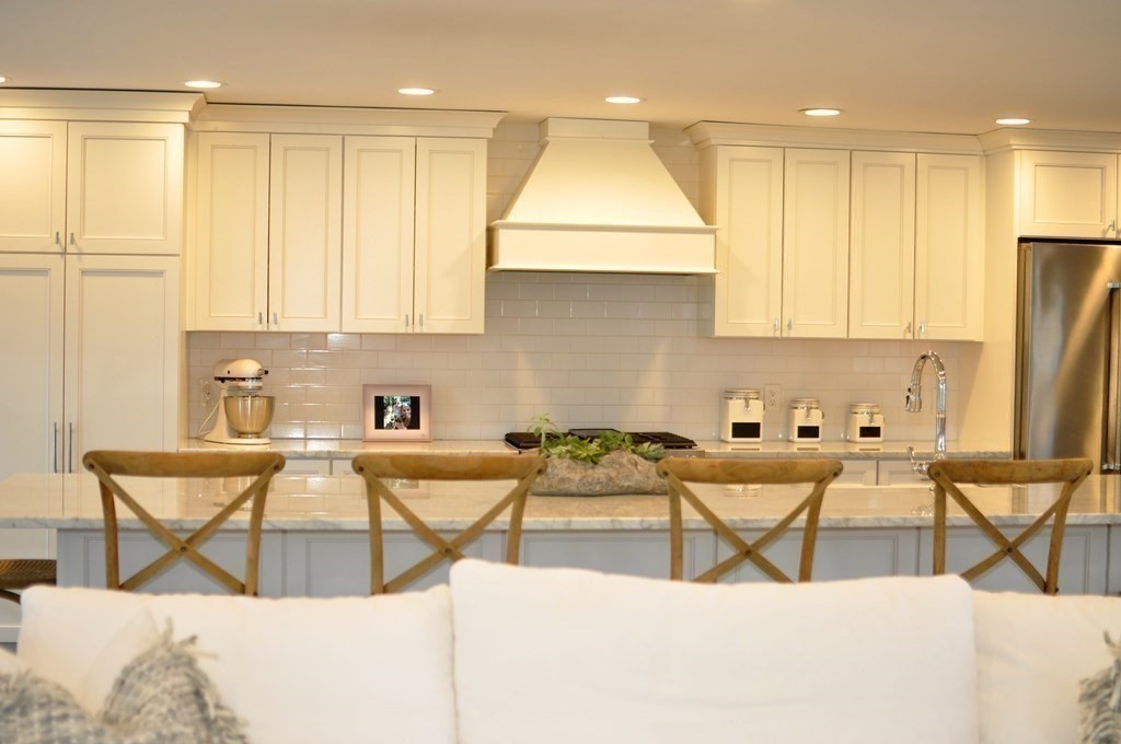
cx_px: 560
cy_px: 372
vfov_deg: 25.7
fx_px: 1633
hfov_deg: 37.9
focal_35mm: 52
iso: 400
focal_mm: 35
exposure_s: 1/100
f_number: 2.5
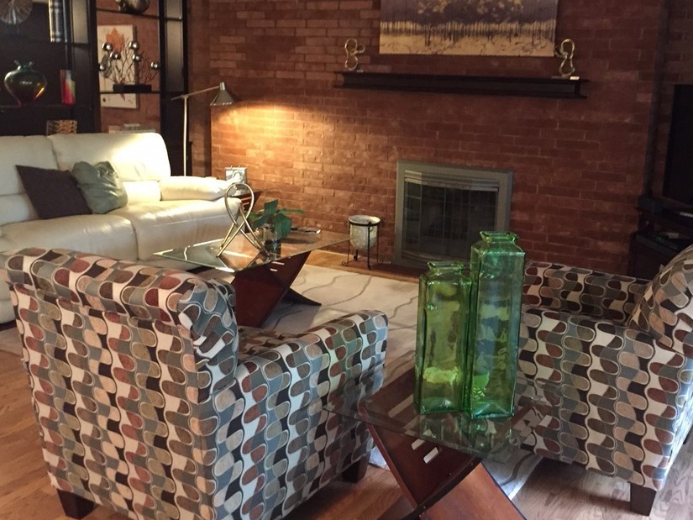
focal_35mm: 36
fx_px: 721
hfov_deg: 51.2
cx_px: 391
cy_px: 219
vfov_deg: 39.6
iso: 320
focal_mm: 4.15
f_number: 2.2
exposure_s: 1/15
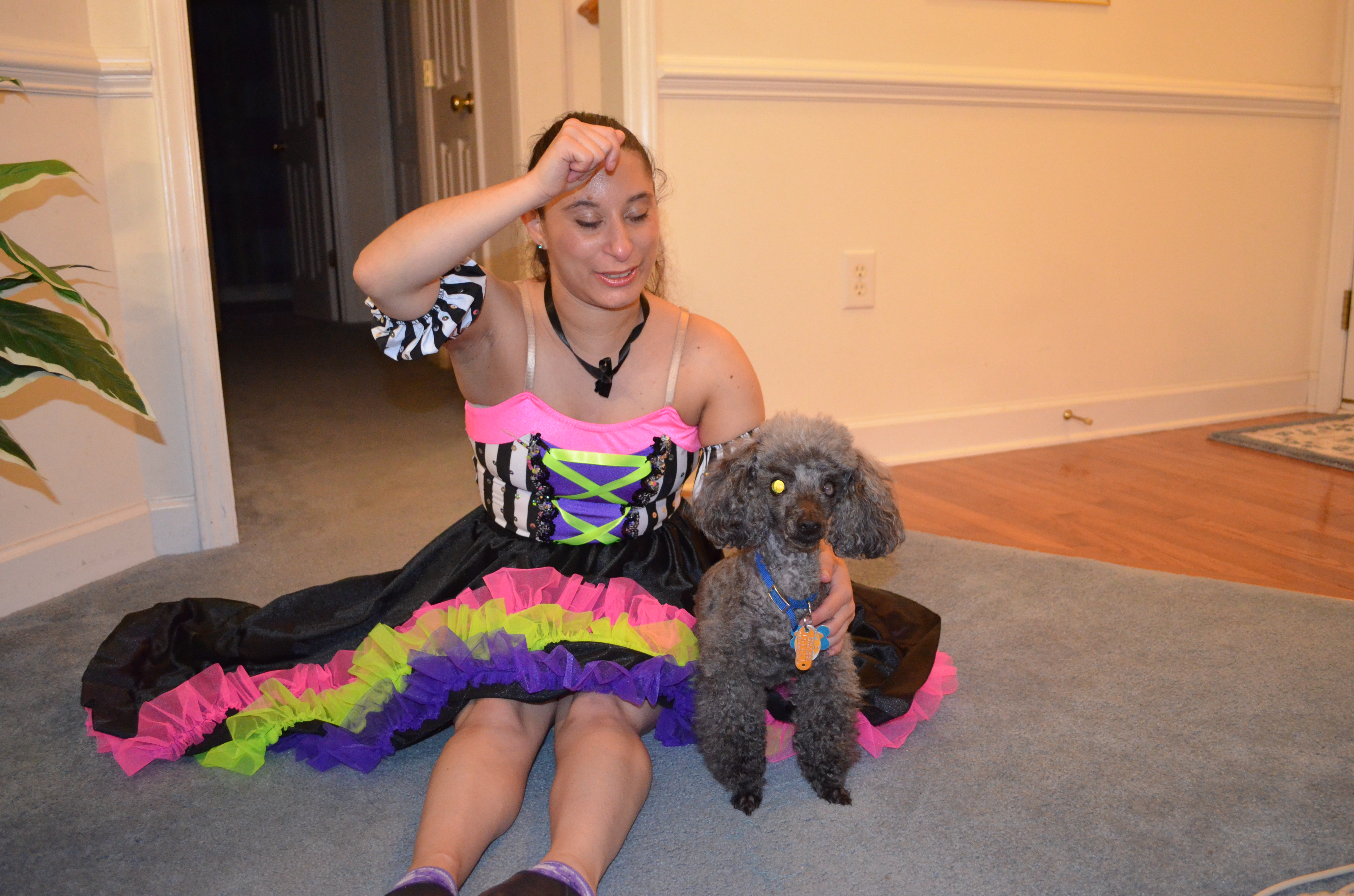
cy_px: 448
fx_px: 1126
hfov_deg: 62.0
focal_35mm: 30
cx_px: 677
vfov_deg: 43.4
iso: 3200
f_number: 3.8
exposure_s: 1/60
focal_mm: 20
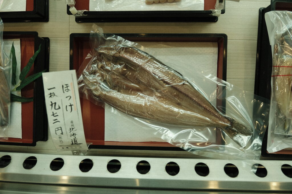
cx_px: 146
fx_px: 195
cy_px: 97
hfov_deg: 73.7
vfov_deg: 53.1
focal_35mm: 24
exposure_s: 1/210
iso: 400
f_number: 2.8
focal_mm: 16
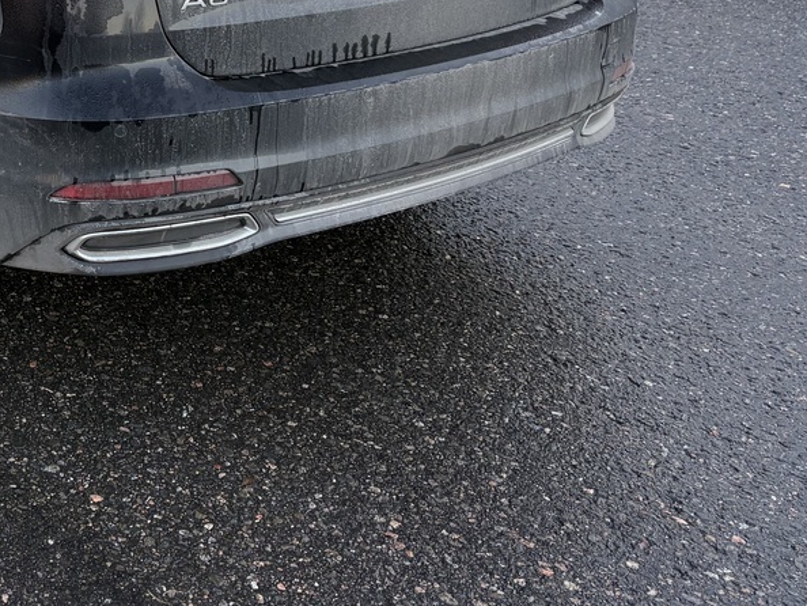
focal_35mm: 63
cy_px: -69
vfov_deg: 22.0
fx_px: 1469
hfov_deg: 29.4
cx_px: 72
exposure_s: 1/238
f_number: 1.6
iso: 64
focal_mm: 5.96
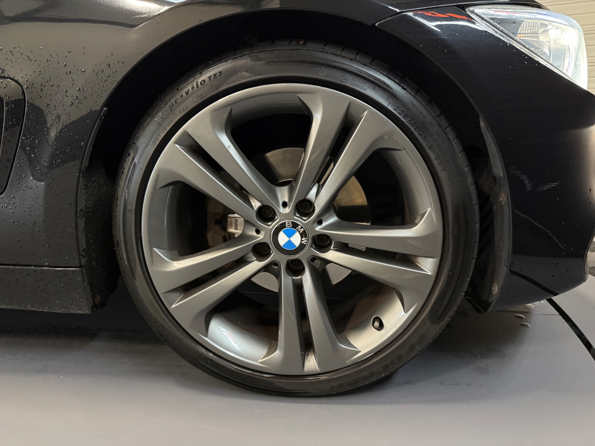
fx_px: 413
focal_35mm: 24
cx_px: 298
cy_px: 223
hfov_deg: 71.6
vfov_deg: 56.8
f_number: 1.78
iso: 800
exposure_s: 1/25
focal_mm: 6.76
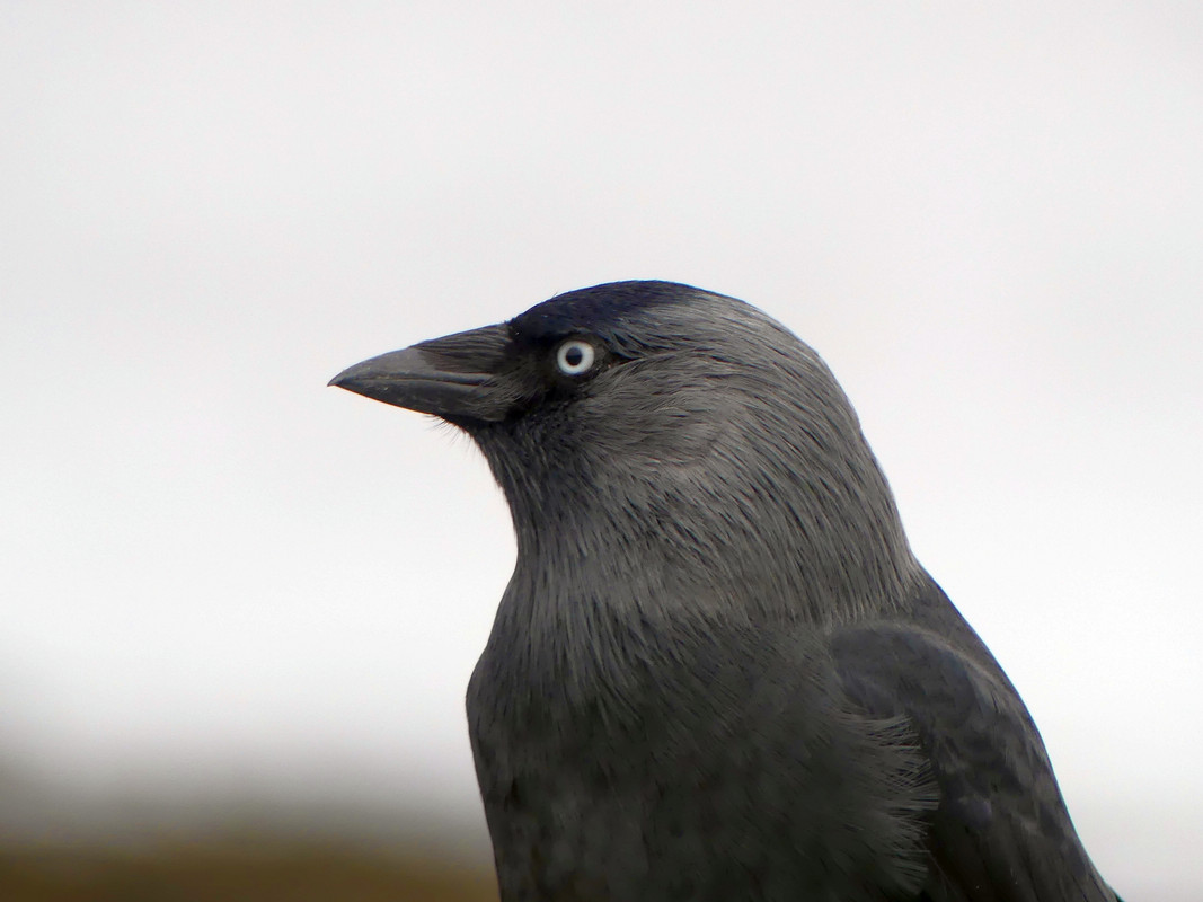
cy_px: 451
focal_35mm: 802
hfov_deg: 2.5
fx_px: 27869
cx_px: 602
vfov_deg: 1.9
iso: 100
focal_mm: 108
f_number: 2.8
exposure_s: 1/200
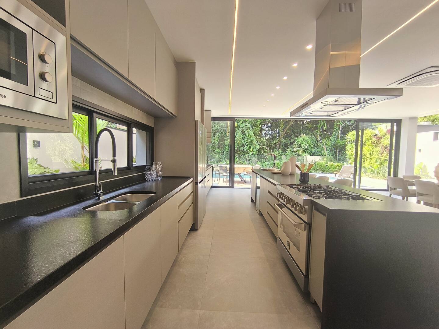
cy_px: 164
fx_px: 203
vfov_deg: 78.1
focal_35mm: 16
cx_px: 220
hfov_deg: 94.5
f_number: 2.2
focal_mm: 1.65
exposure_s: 1/60
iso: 80
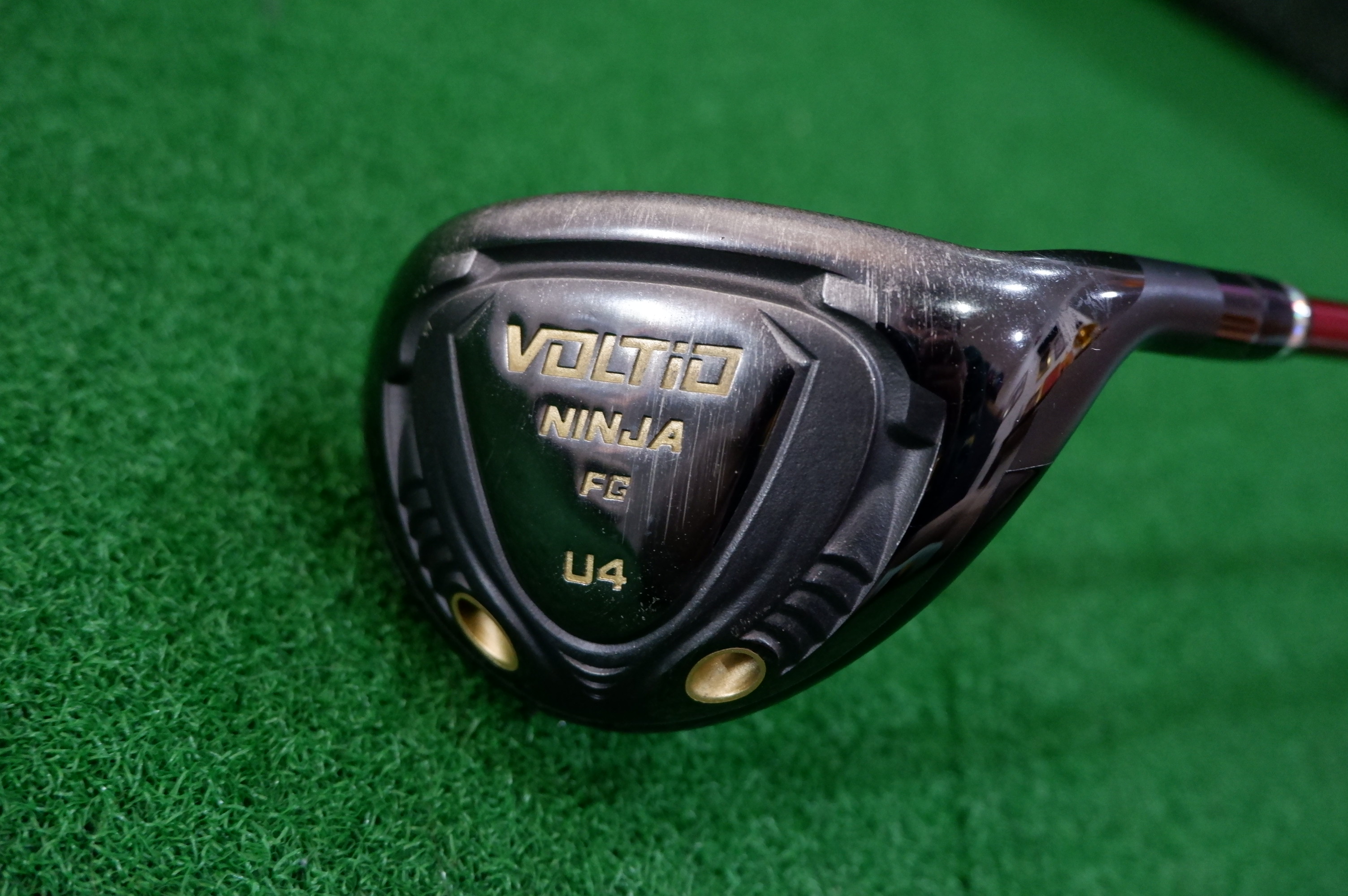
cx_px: 674
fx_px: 1459
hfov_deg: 49.6
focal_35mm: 39
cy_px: 448
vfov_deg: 34.1
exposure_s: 1/52
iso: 3200
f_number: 4.4
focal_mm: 26.4
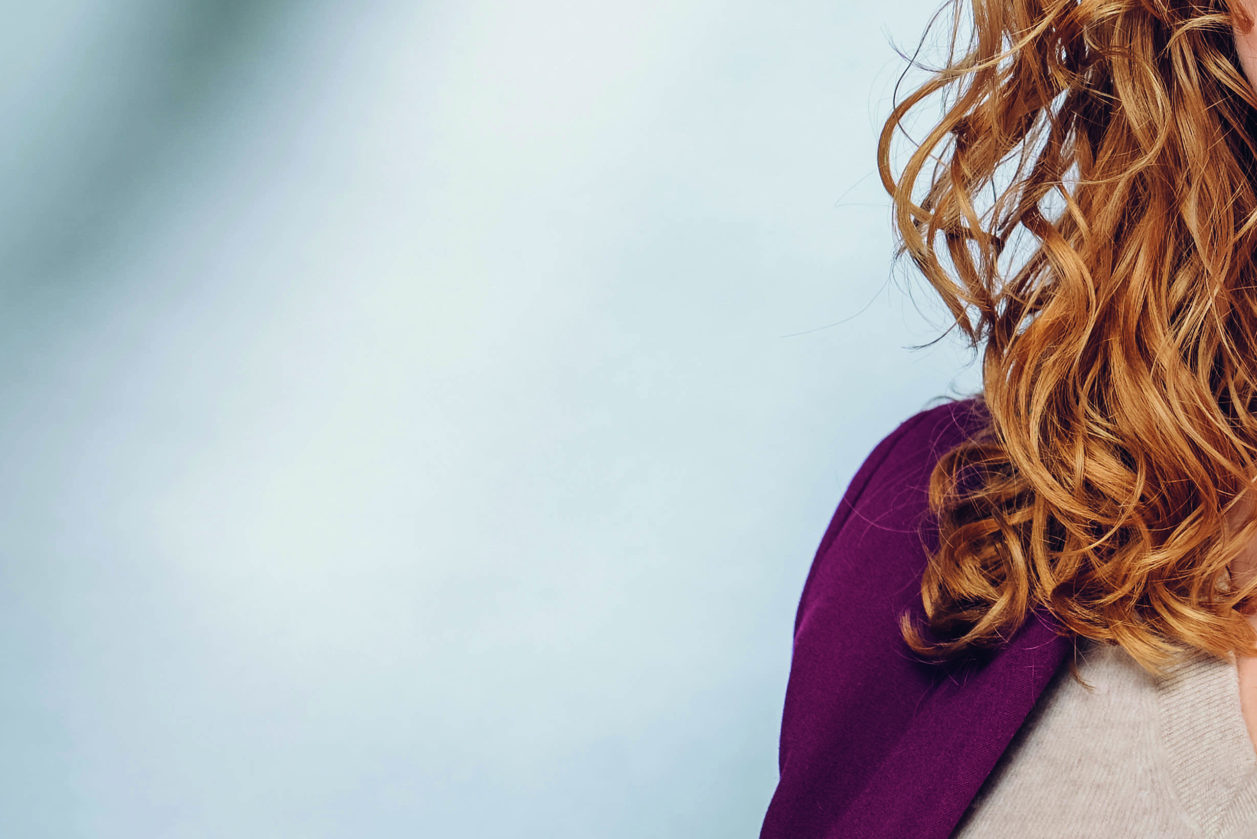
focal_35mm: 118
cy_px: 284
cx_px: 1318
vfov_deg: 11.6
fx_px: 4122
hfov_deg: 16.9
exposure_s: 1/200
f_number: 5.6
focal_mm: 48
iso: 160
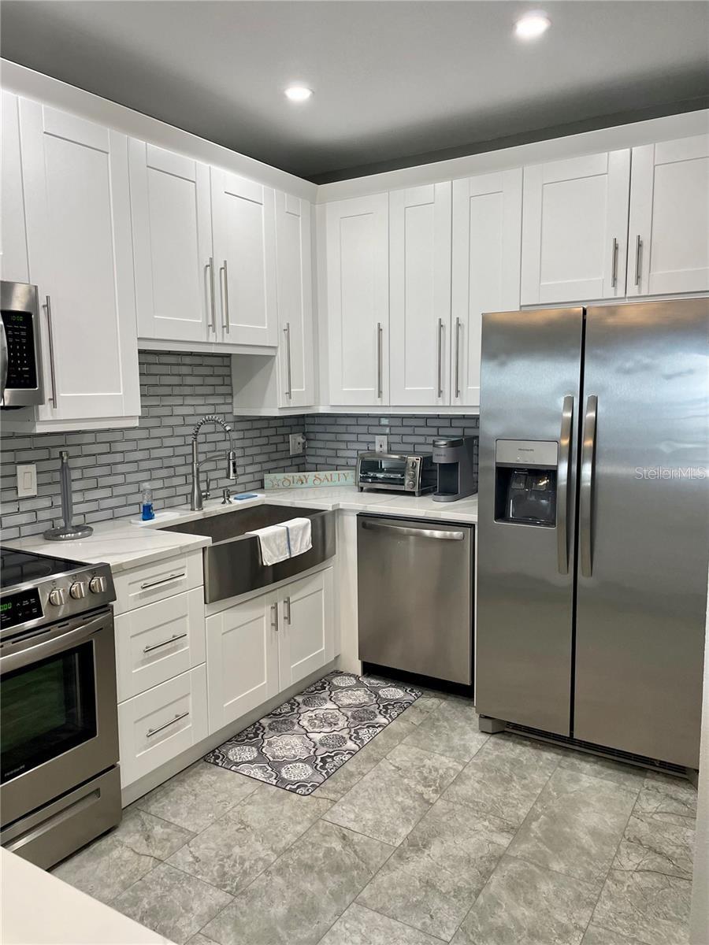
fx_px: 710
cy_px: 472
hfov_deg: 53.1
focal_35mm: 26
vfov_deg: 67.3
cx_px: 354
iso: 125
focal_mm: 4.2
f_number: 1.6
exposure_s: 1/120
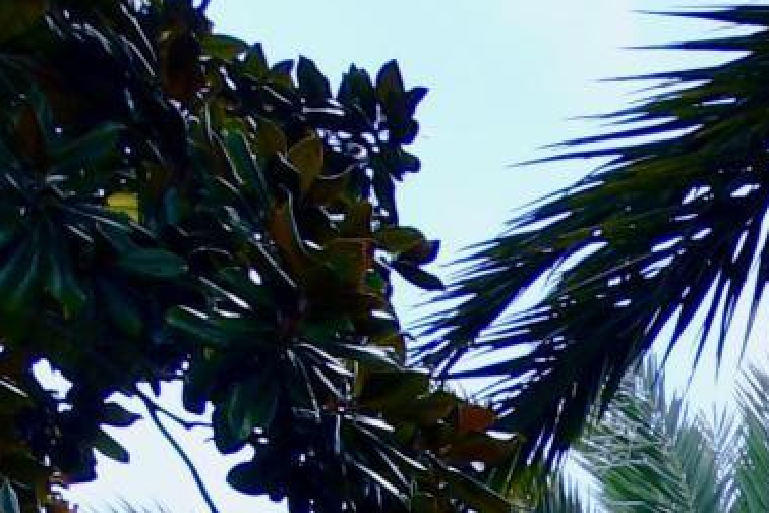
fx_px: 2713
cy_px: 1769
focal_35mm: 127
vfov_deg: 8.3
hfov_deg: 12.3
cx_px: 1910
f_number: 8
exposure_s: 1/250
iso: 110
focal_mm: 11
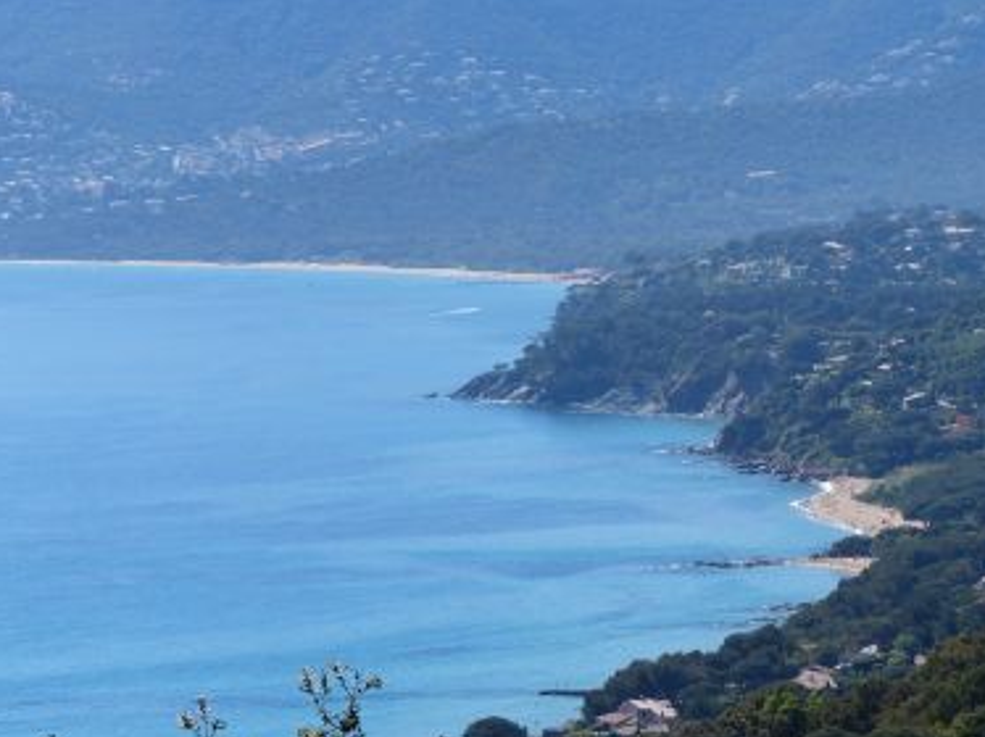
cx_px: 435
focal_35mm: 214
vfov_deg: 6.9
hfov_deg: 9.3
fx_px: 6085
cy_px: 486
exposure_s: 1/1300
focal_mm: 28.7
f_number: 4
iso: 100
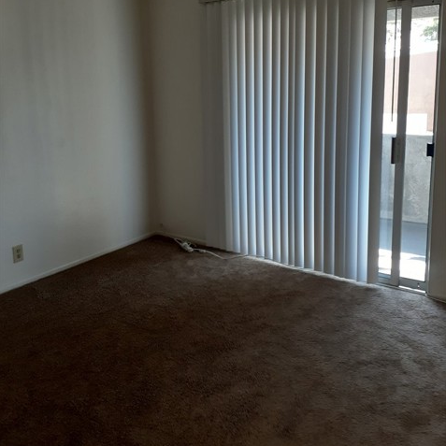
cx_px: 223
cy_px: 170
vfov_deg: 50.6
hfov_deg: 51.1
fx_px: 466
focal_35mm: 32
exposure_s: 1/60
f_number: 1.9
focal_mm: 3.6
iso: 125
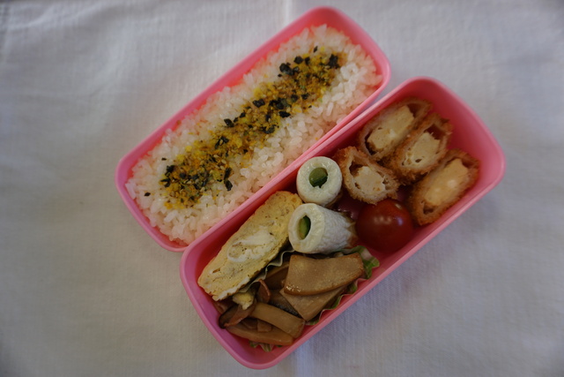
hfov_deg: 73.7
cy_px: 188
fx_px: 376
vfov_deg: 53.2
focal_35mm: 24
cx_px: 282
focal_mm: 16
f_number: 4
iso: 100
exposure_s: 1/60
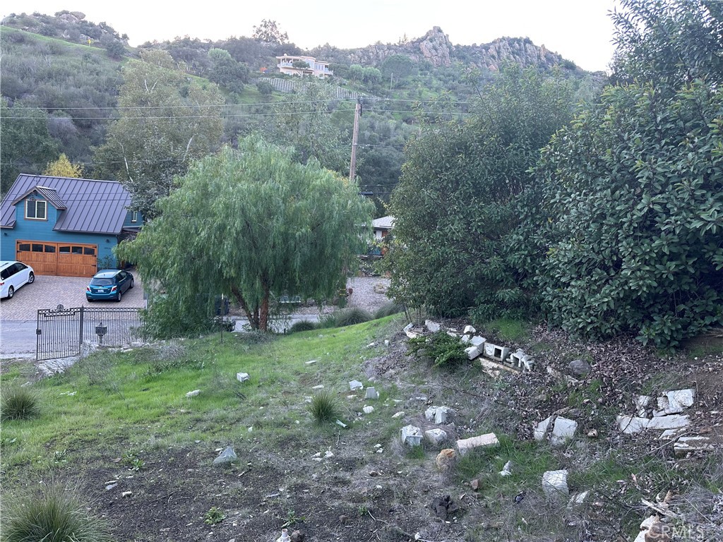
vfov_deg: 56.8
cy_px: 271
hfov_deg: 71.6
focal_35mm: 24
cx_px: 362
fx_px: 501
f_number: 1.78
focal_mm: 6.86
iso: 80
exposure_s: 1/121
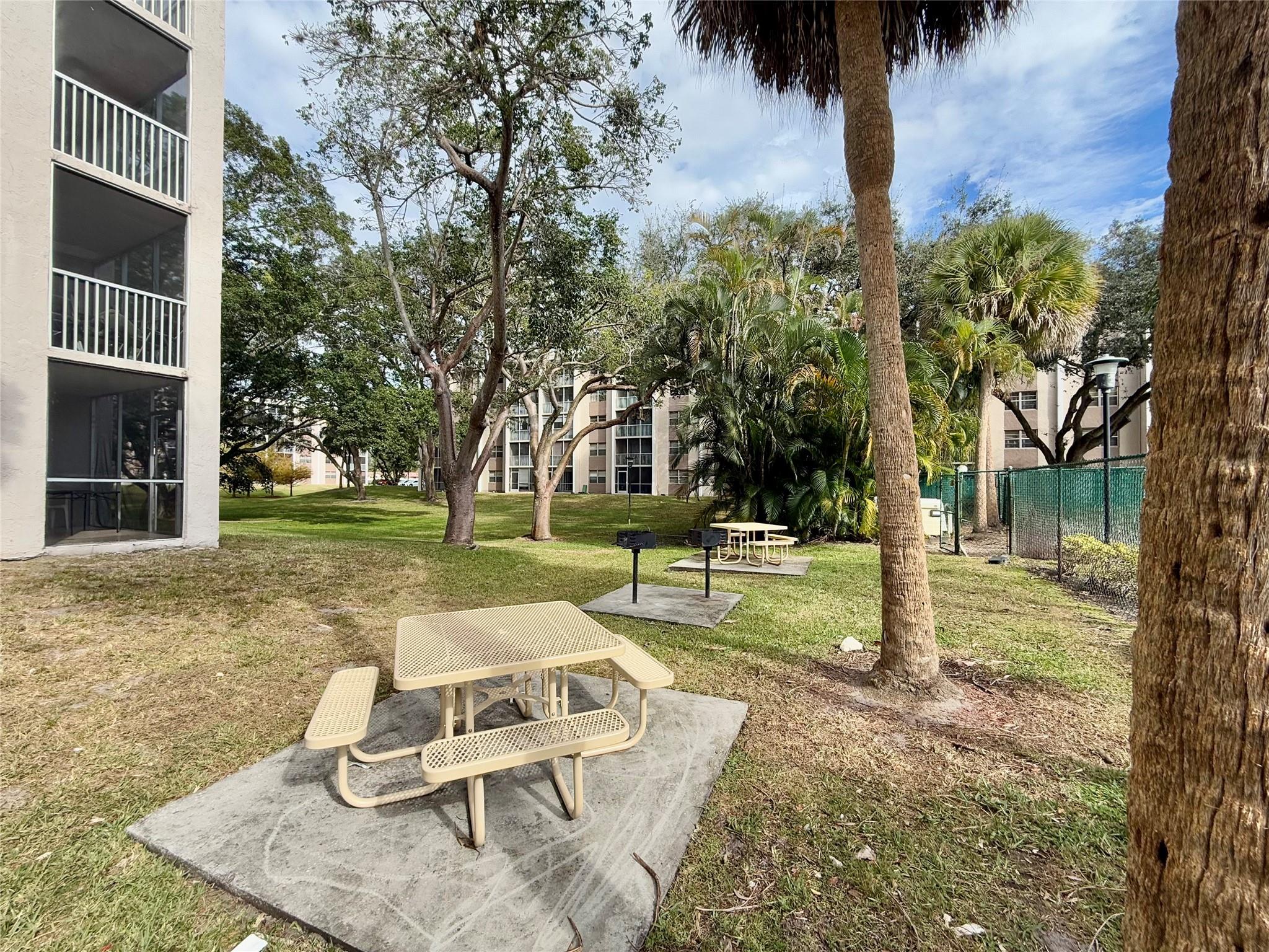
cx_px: 634
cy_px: 476
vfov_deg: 85.7
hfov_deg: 102.1
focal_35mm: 14
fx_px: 513
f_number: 2.2
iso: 50
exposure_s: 1/585
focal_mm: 2.22
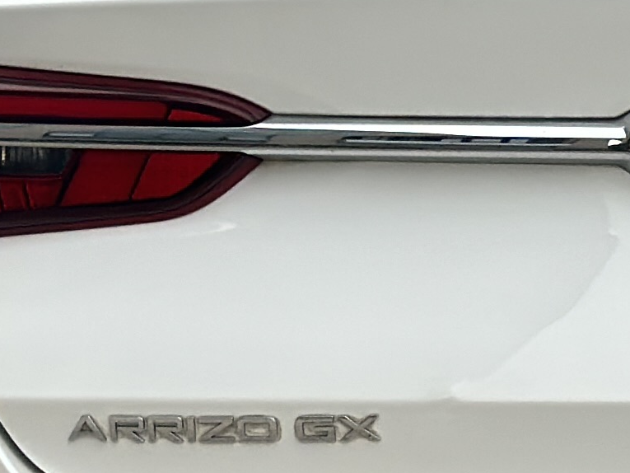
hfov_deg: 7.8
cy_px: 265
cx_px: 721
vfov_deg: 5.9
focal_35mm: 253
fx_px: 4605
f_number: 1.78
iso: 64
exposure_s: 1/148
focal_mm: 6.86
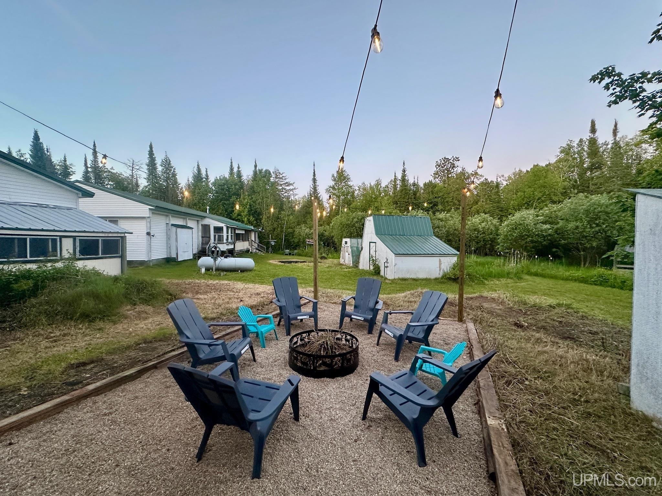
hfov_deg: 102.1
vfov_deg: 85.7
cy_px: 248
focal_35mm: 14
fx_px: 268
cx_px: 331
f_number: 2.2
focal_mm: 2.22
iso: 320
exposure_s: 1/69
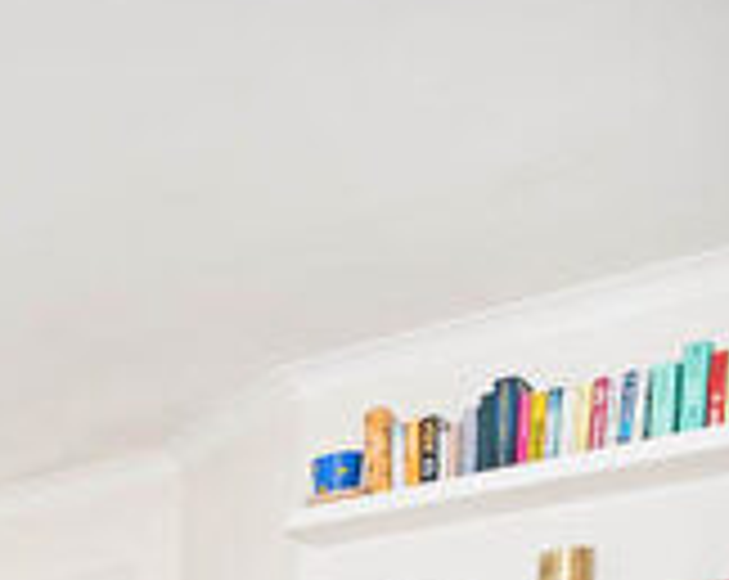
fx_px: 1314
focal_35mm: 61
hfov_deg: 19.7
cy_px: 982
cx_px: -675
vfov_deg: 19.8
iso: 400
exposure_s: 1/320
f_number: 5
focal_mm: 10
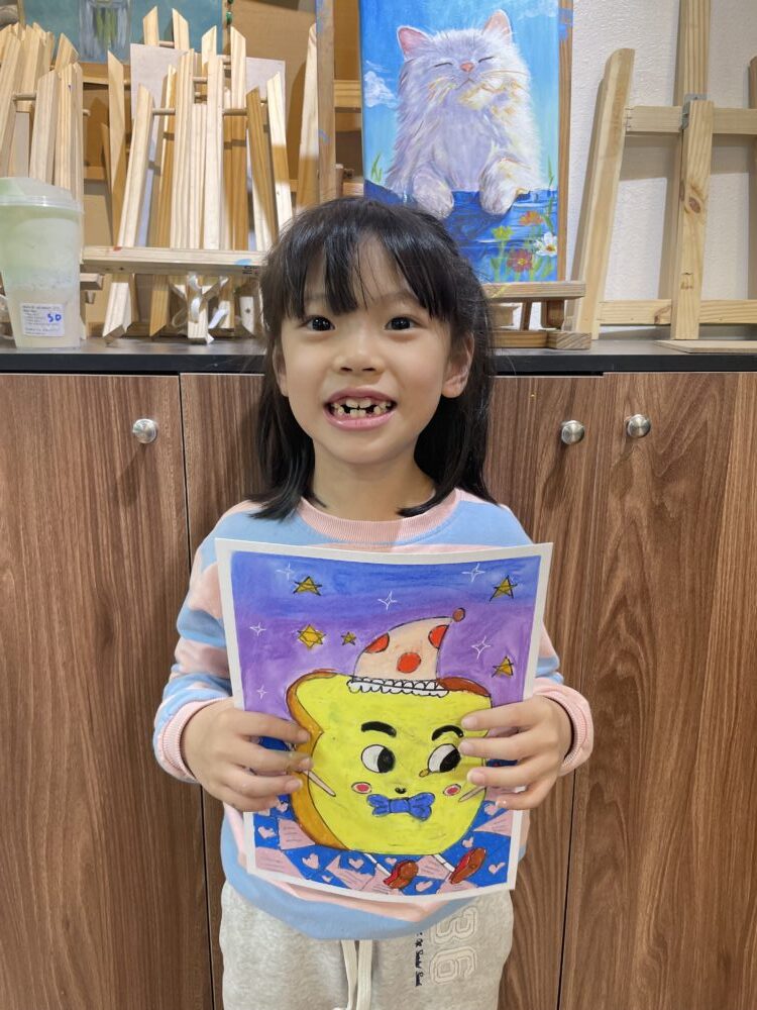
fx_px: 758
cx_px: 378
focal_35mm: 26
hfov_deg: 53.1
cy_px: 505
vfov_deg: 67.3
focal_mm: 4.2
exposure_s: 1/100
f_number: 1.6
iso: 125
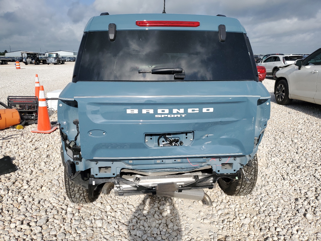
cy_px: 120
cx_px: 160
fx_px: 241
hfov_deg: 67.3
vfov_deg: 53.1
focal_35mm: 26
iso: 50
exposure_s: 1/5000
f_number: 1.5
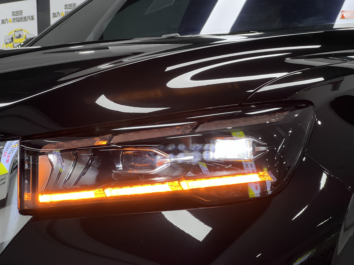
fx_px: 787
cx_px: 177
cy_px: 132
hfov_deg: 25.3
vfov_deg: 19.1
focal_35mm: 77
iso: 160
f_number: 2.8
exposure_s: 1/100
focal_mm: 9
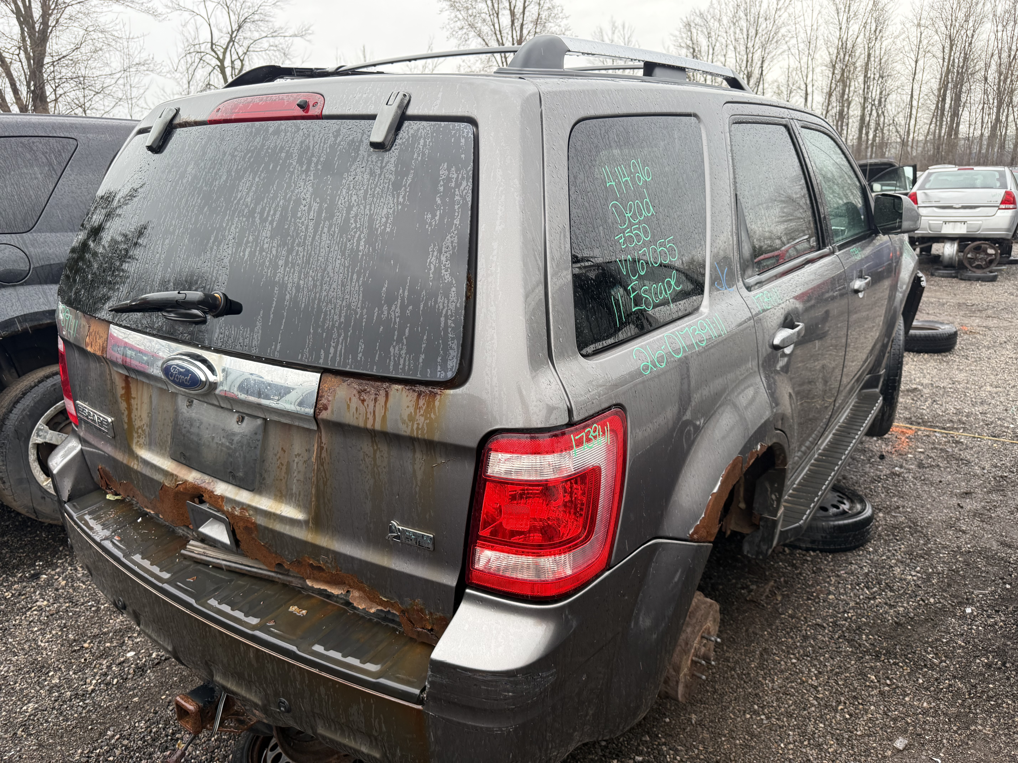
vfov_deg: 56.8
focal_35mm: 24
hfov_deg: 71.6
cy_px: 382
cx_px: 509
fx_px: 706
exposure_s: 1/363
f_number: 1.78
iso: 100
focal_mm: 6.76
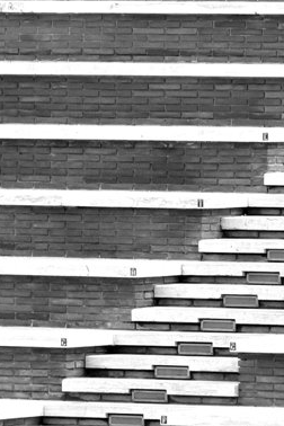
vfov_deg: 2.9
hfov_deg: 2.0
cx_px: 123
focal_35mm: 705
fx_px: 8342
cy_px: 181
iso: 100
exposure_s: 1/160
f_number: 5.6
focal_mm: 66.4
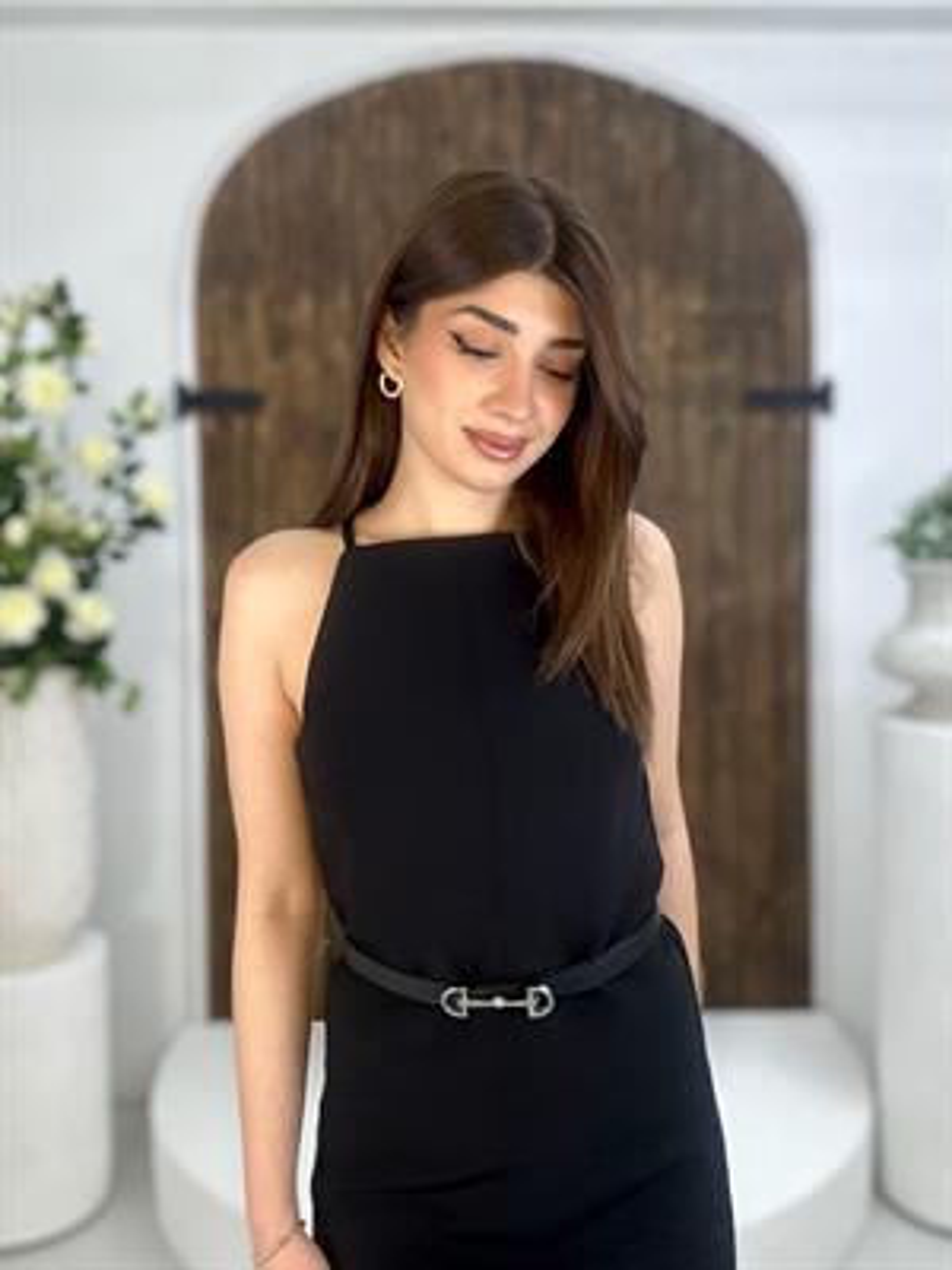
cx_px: 476
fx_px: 1100
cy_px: 635
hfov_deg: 46.8
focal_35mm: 30
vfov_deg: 60.0
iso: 40
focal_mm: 2.69
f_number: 1.9
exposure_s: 1/100
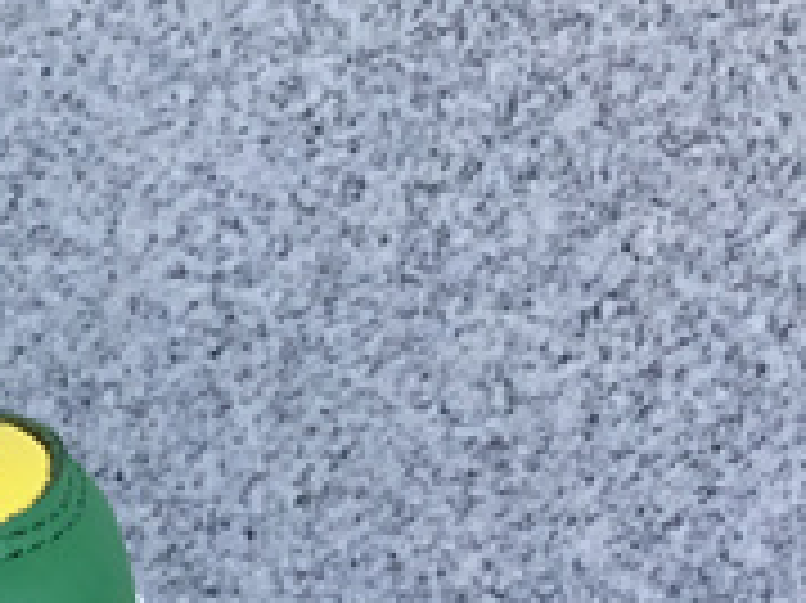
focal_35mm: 156
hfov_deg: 10.6
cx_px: -1211
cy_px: 713
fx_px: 3630
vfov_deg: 9.4
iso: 25
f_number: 2.4
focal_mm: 3.3
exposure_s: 1/422
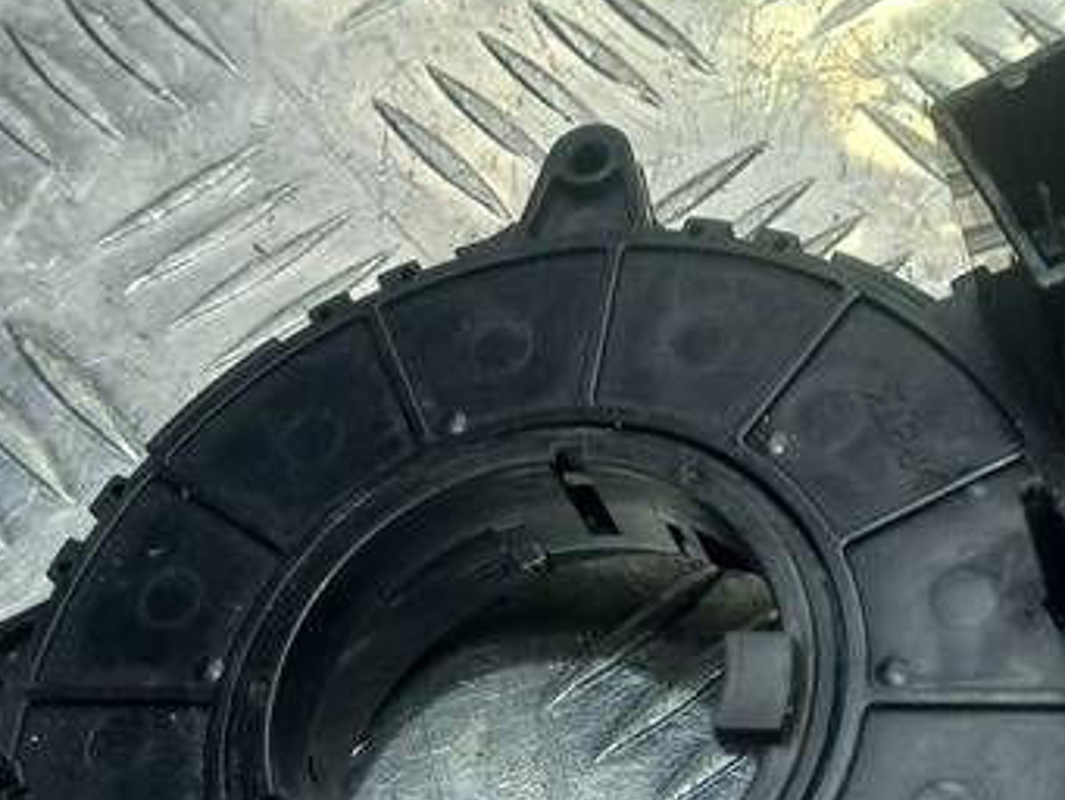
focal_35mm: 75
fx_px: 2308
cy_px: 556
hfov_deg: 25.7
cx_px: 800
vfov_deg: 19.6
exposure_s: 1/100
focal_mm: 4.6
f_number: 1.8
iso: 50
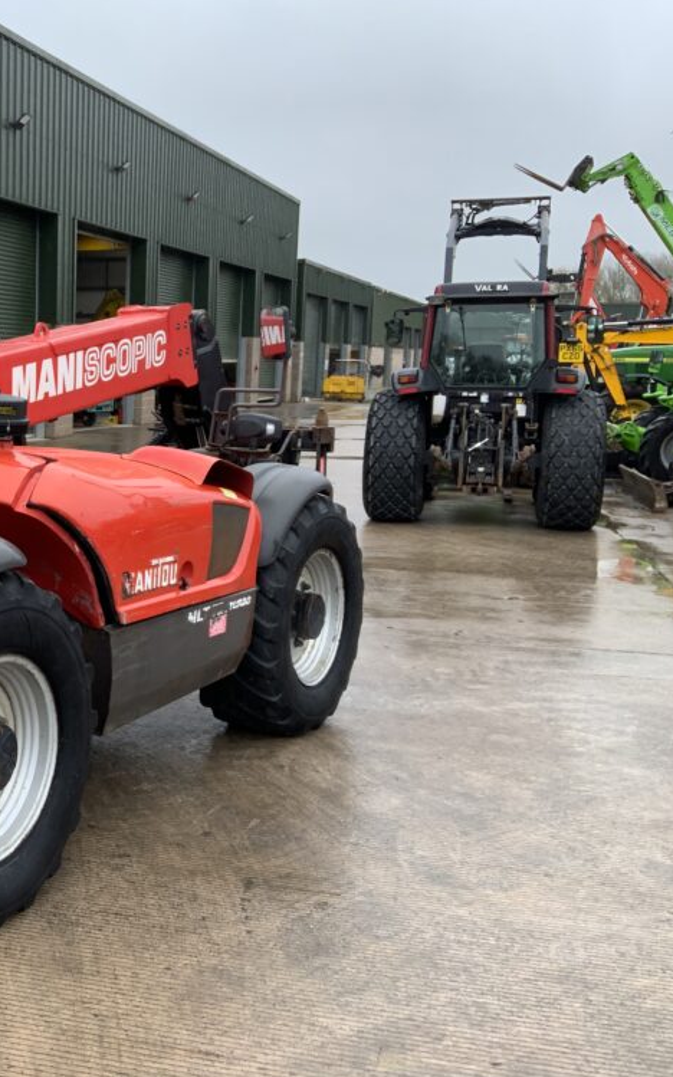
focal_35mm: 42
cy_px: 542
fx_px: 1233
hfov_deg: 28.6
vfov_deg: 47.2
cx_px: -4
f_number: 1.8
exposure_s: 1/122
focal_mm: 3
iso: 20
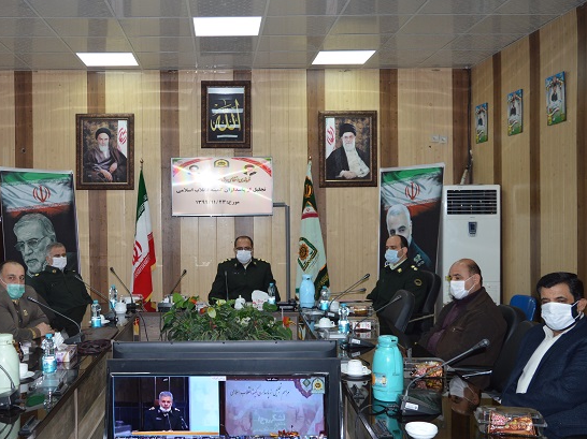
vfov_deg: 37.7
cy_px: 232
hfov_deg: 48.5
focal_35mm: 38
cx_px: 218
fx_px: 644
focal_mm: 18
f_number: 4
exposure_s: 1/80
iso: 400
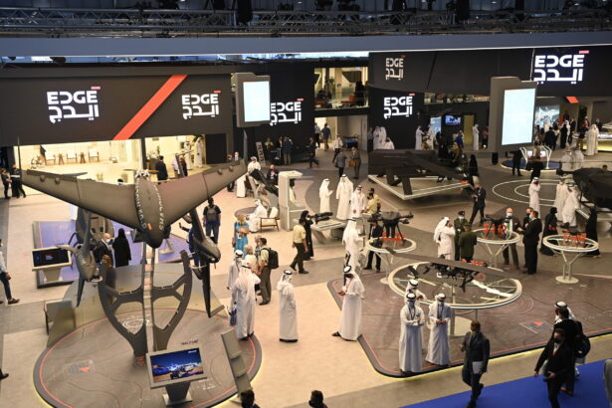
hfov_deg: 48.5
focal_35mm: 40
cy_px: 204
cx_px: 306
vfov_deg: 33.4
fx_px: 680
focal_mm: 40
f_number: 4.5
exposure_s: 1/100
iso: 800
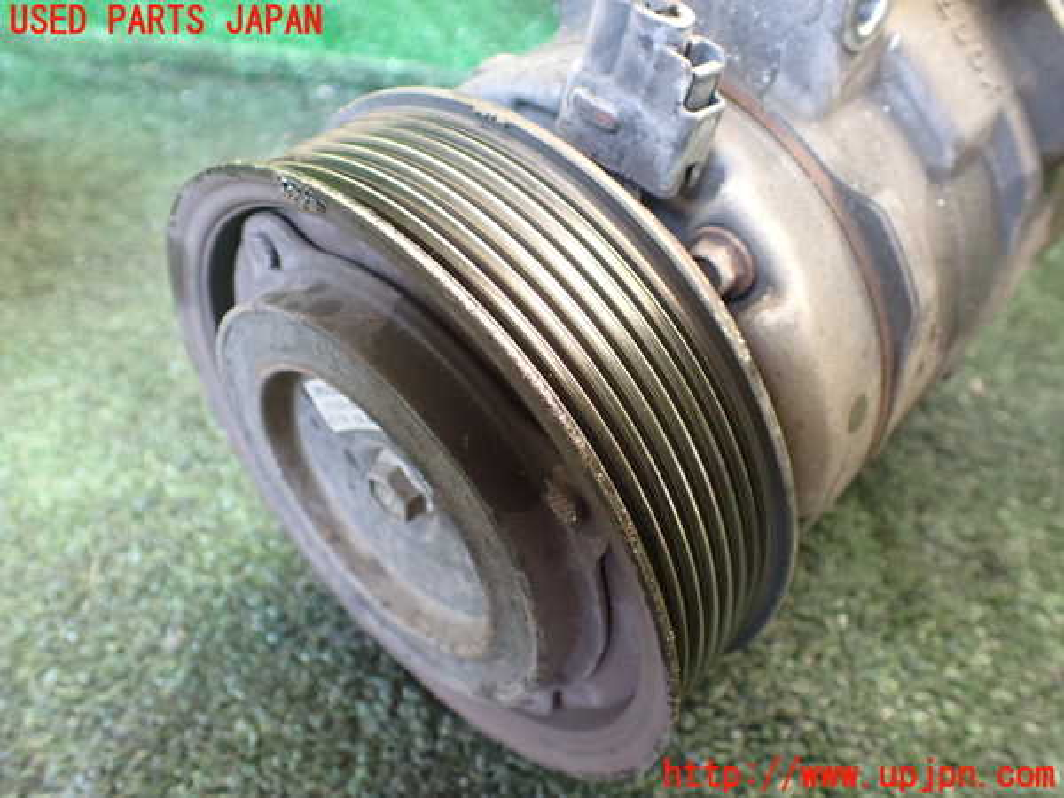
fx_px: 922
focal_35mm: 30
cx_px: 532
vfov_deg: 46.8
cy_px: 399
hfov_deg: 60.0
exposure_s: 1/100
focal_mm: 5.4
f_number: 2.3
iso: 800
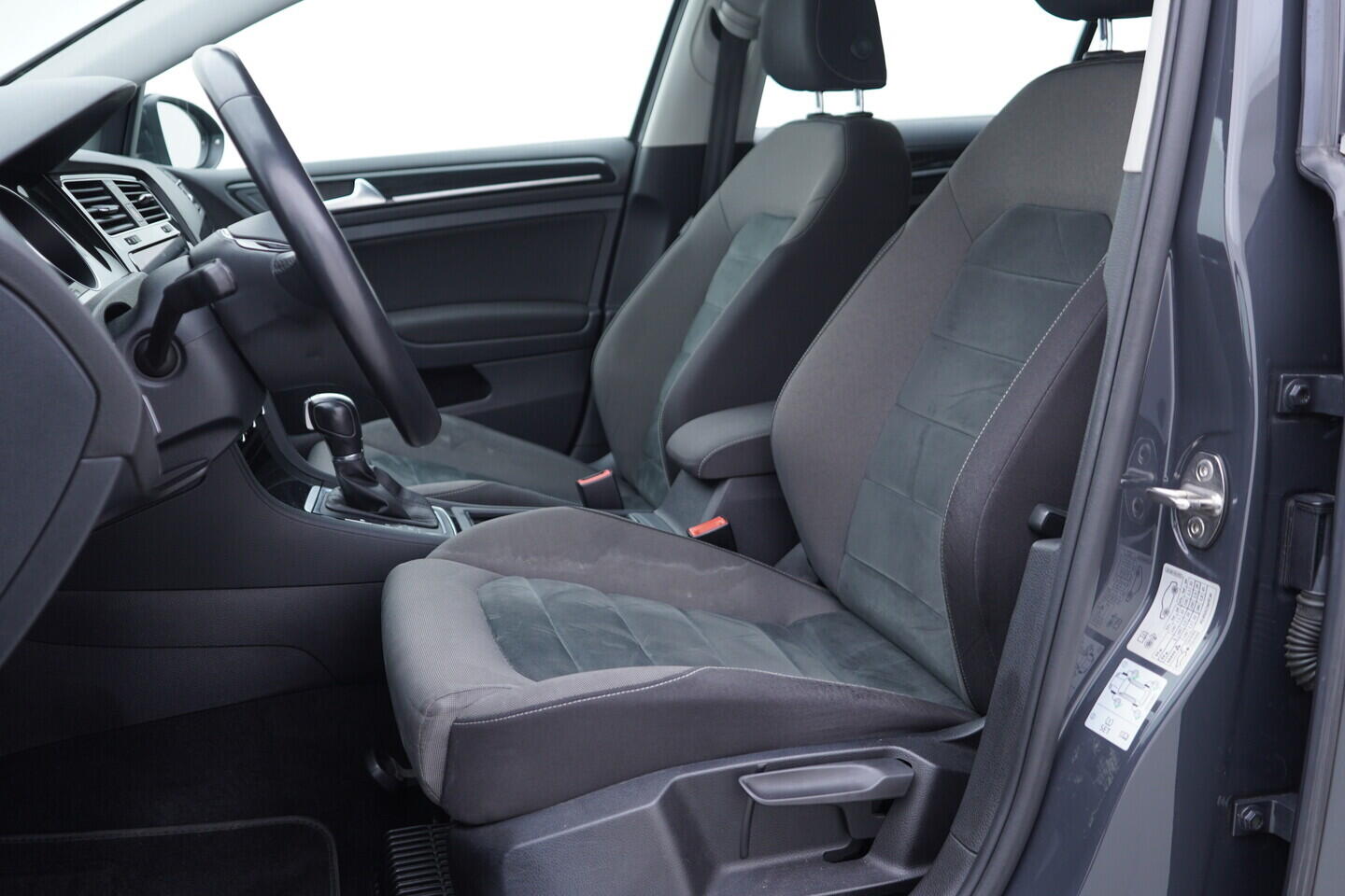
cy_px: 448
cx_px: 672
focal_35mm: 36
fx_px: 1345
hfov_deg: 53.1
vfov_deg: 36.9
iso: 200
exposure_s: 1/40
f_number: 2.8
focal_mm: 24
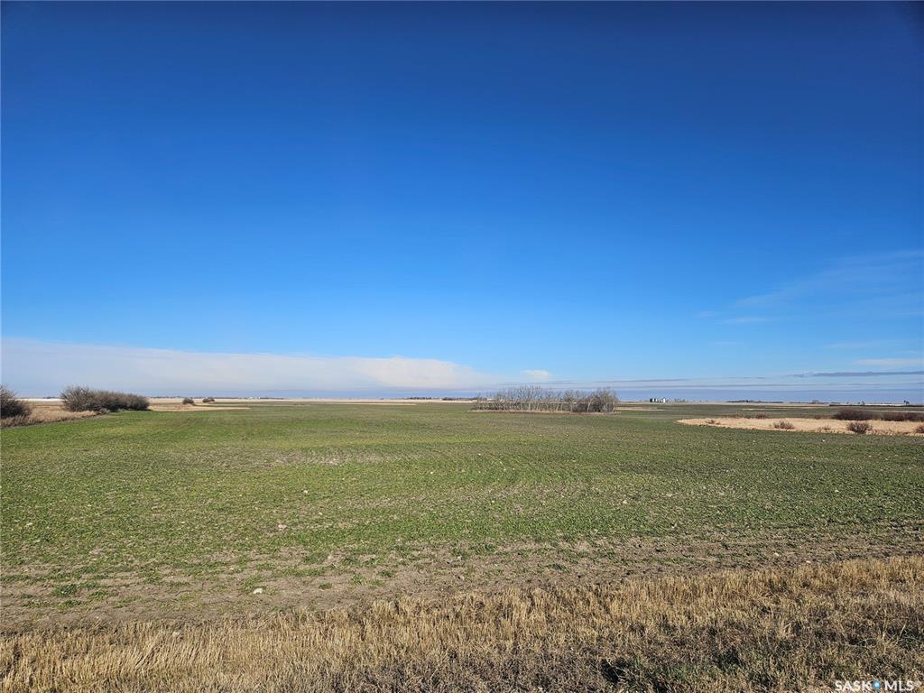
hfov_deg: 73.9
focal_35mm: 23
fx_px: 614
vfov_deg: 58.9
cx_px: 462
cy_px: 346
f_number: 1.8
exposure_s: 1/3381
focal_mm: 5.4
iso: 25
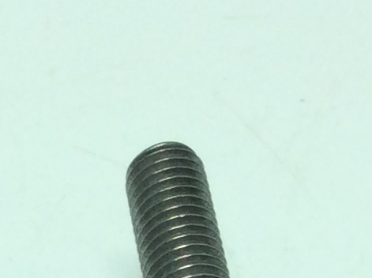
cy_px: 707
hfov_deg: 11.0
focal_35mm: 176
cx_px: -99
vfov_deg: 7.7
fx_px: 1889
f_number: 2.4
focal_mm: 3.3
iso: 32
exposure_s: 1/454
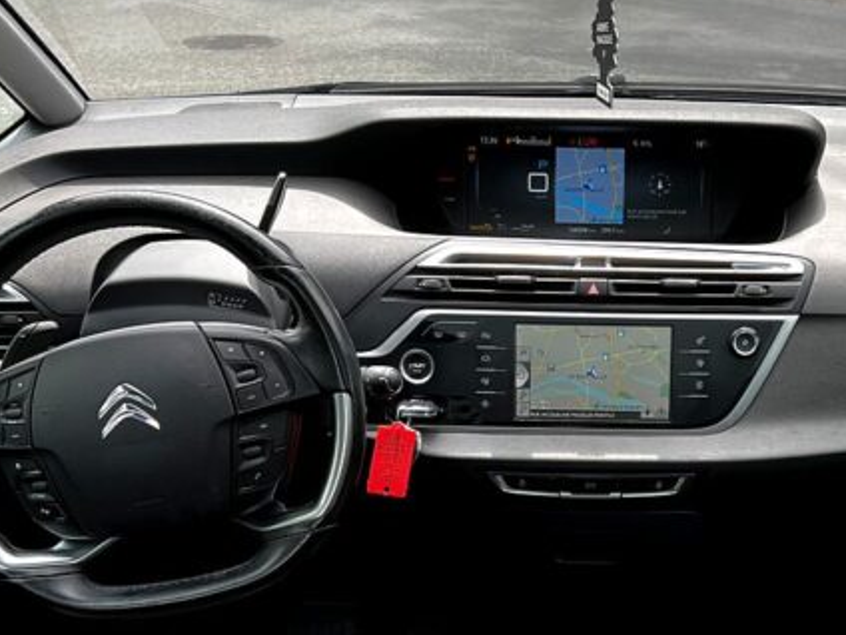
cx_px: 575
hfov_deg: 38.4
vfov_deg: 29.1
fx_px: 1198
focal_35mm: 49
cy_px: 503
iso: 50
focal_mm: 5.7
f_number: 1.5
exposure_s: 1/552
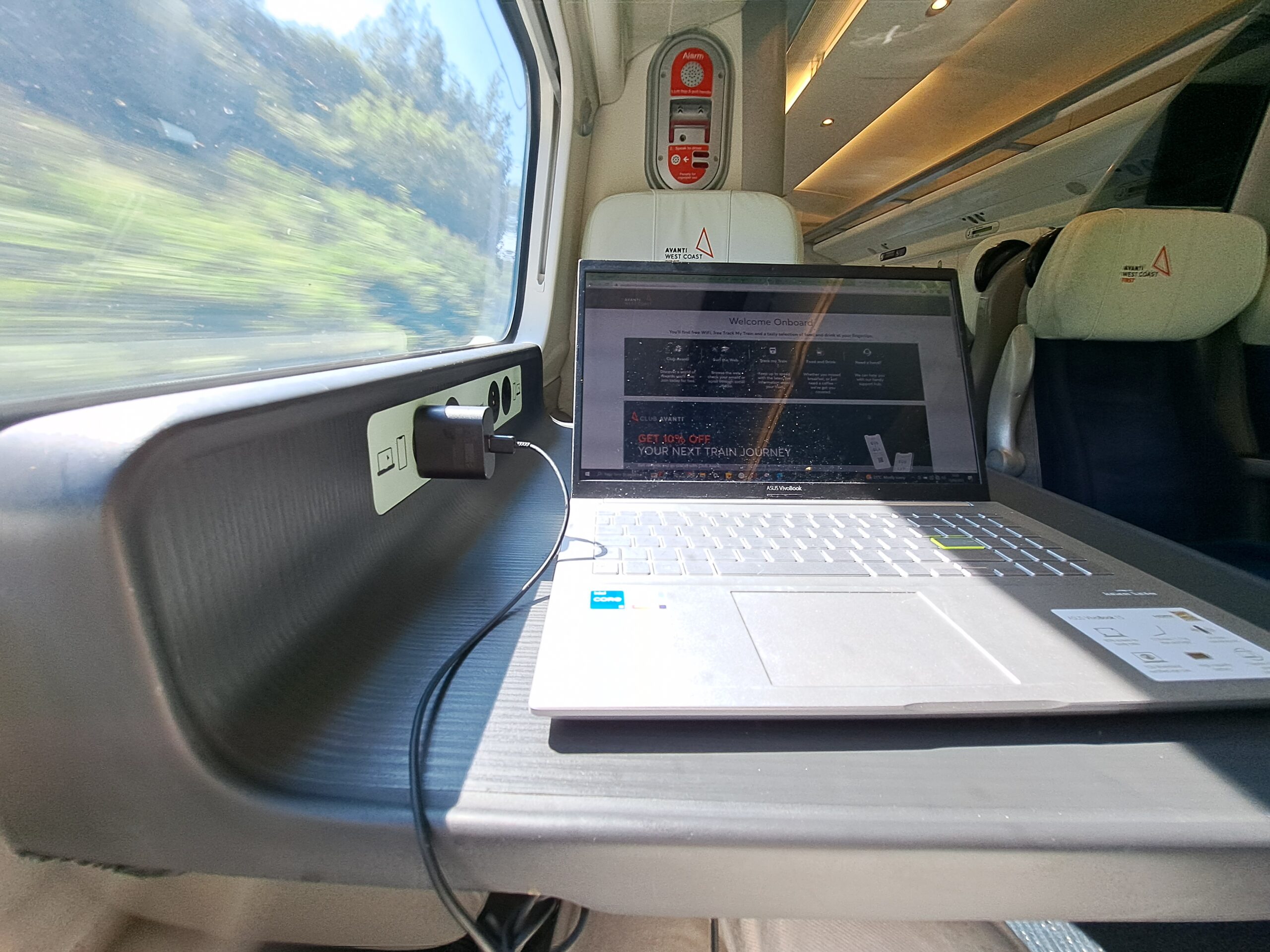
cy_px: 476
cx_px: 635
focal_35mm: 13
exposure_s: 1/100
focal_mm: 1.74
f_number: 2.2
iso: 50
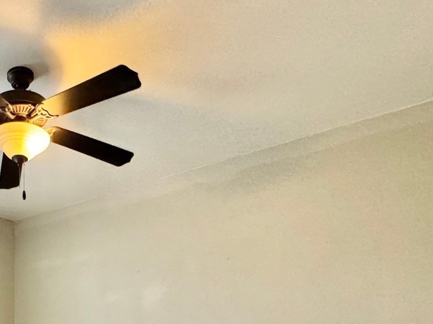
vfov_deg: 36.2
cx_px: 21
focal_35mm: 34
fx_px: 425
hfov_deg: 46.9
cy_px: 347
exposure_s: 1/60
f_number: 2.2
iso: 640
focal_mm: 2.22
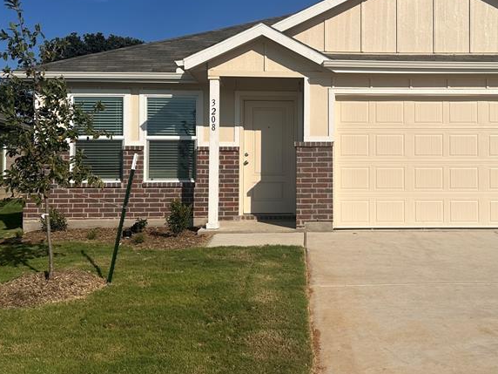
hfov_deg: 43.2
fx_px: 619
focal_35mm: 43
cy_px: 156
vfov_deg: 33.5
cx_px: 338
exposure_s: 1/13699
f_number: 1.78
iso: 80
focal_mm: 6.86
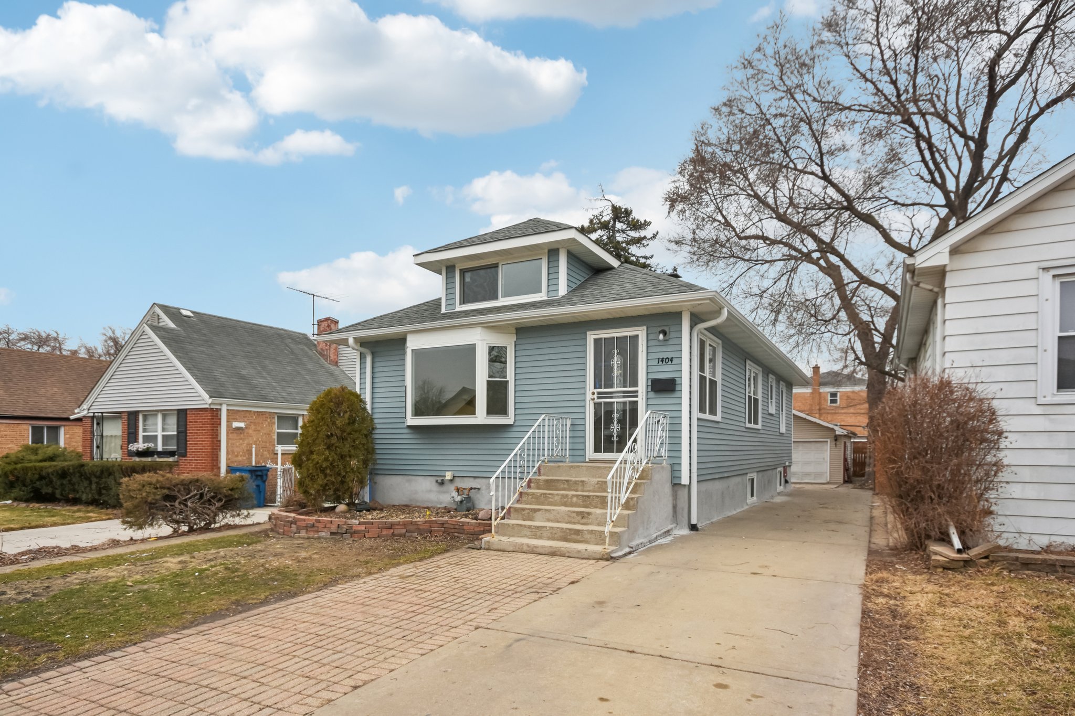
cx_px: 538
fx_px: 582
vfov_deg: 63.2
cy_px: 358
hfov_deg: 85.4
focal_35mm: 20
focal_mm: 13
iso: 400
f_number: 8
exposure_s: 1/640
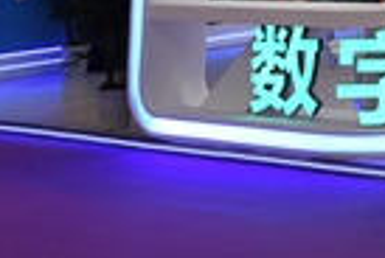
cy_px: -209
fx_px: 1125
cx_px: 593
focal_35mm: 105
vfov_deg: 12.0
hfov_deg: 17.3
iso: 250
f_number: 2.8
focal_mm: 24
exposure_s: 1/125
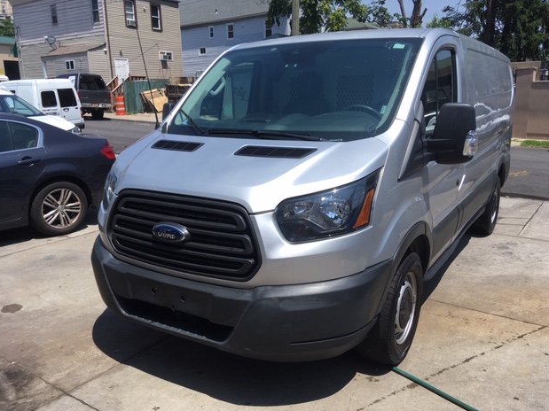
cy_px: 209
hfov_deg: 60.0
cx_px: 278
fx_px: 476
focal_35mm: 30
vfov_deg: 46.8
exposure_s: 1/1479
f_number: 2.2
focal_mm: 4.15
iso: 25
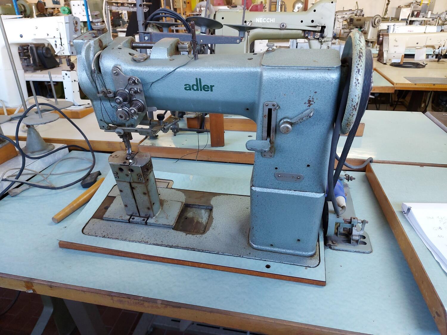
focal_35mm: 24
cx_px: 224
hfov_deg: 71.6
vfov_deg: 56.8
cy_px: 168
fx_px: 310
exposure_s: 1/50
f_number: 1.8
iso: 160
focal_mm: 5.23
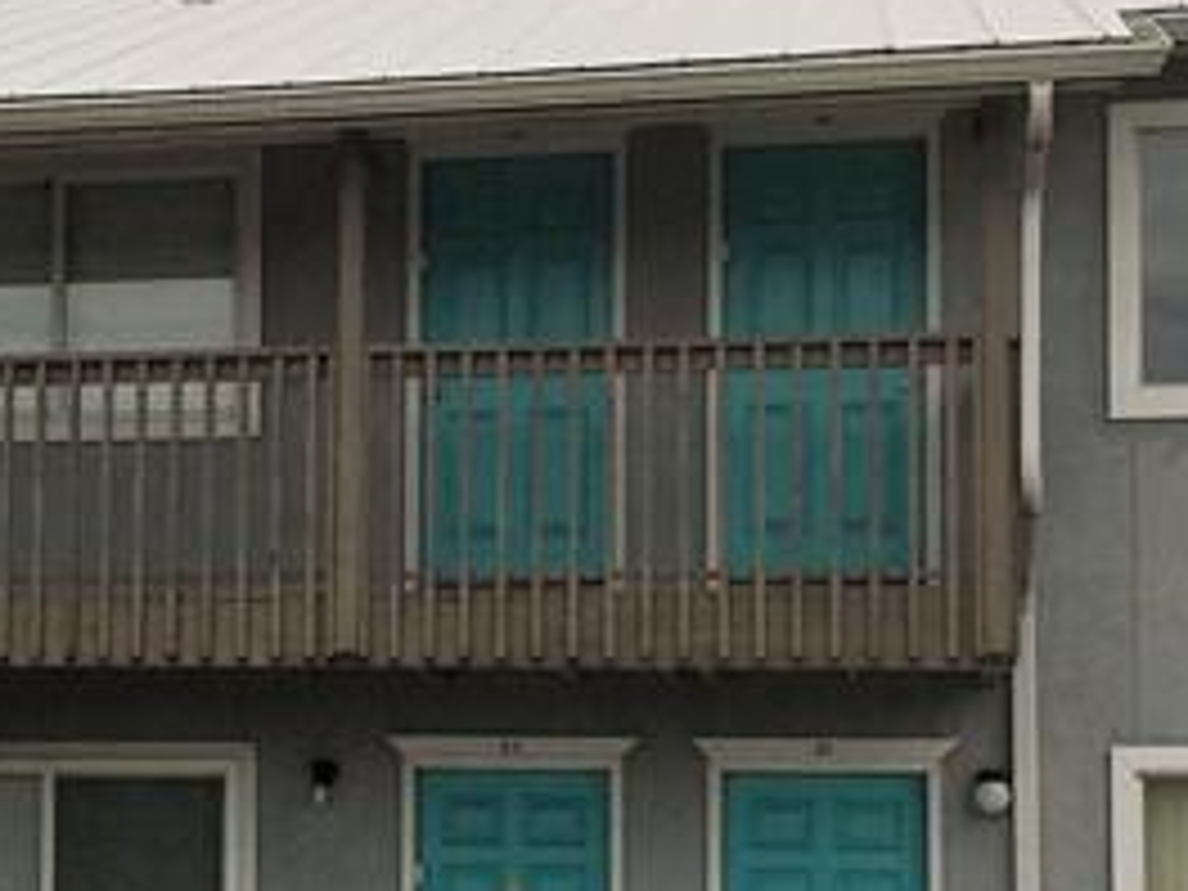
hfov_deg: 21.4
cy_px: 711
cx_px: -27
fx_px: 3020
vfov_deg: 16.7
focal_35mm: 88
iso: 32
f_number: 2.2
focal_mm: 4.15
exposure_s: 1/3597
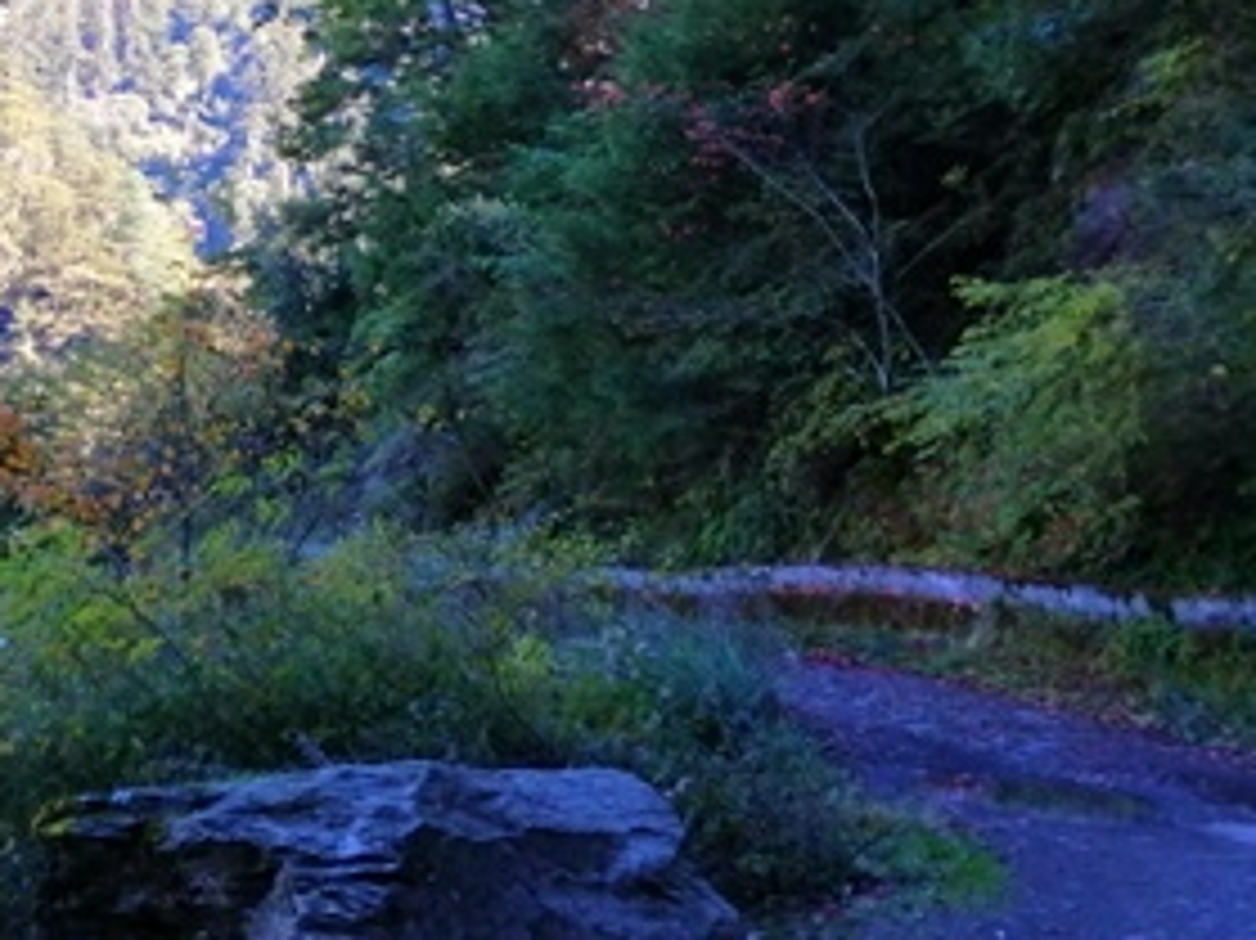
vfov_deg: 26.1
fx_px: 2031
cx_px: 302
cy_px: 409
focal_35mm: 56
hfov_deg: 33.6
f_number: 2.2
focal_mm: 3.81
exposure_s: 1/100
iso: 64
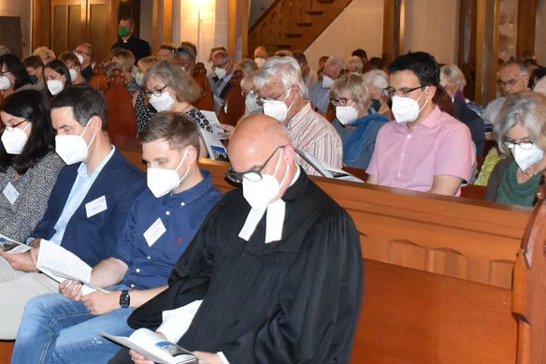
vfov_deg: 18.3
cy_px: 98
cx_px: 43
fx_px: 1122
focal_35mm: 74
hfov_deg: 26.3
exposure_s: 1/60
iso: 1800
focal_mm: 18
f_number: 3.5
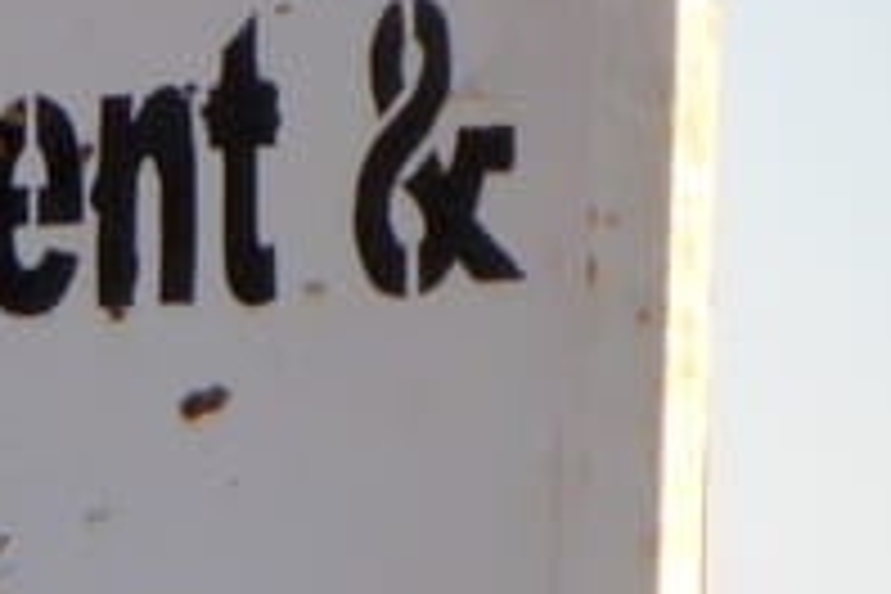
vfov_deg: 1.1
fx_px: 31455
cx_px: -1310
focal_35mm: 1271
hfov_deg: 1.6
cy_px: 1242
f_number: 5.6
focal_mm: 38.2
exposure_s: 1/160
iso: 100
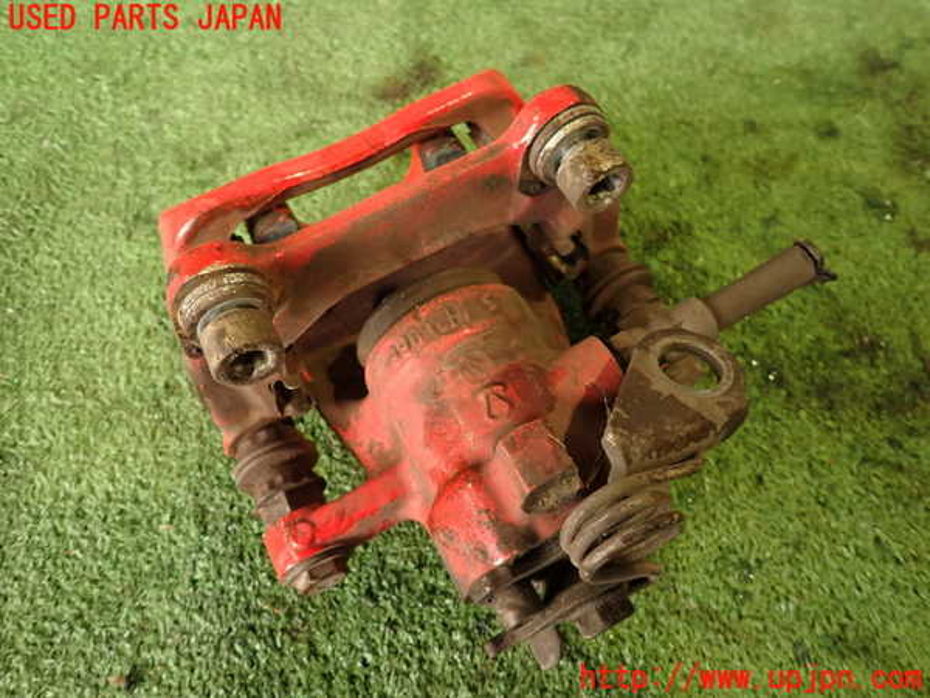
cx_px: 465
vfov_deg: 54.9
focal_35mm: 25
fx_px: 672
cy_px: 349
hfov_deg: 69.4
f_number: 2
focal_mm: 4.5
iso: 200
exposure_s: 1/30
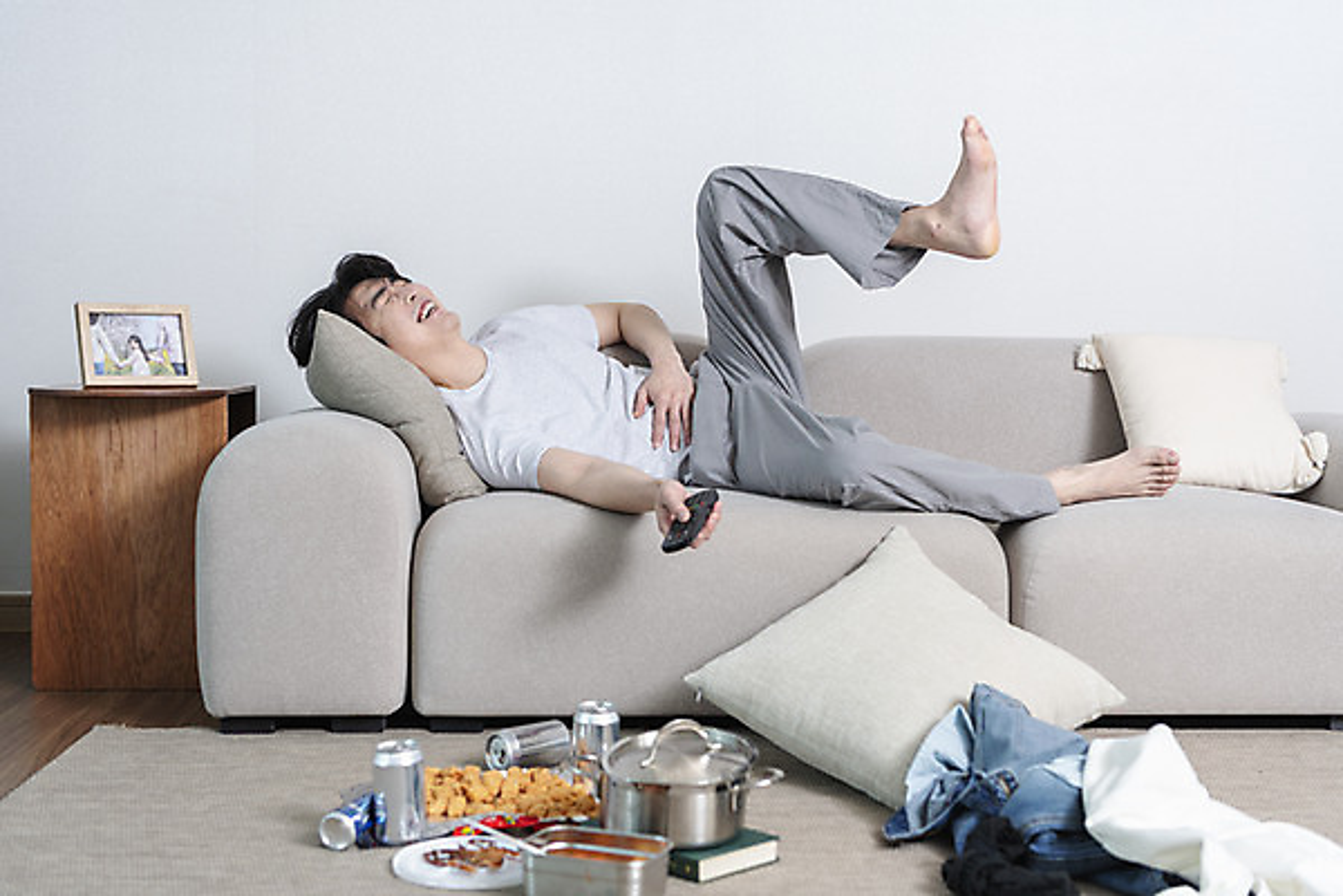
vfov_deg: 29.2
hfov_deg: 42.7
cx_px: 672
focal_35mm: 46
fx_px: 1716
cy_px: 448
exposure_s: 1/125
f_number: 3.5
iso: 200
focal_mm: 46
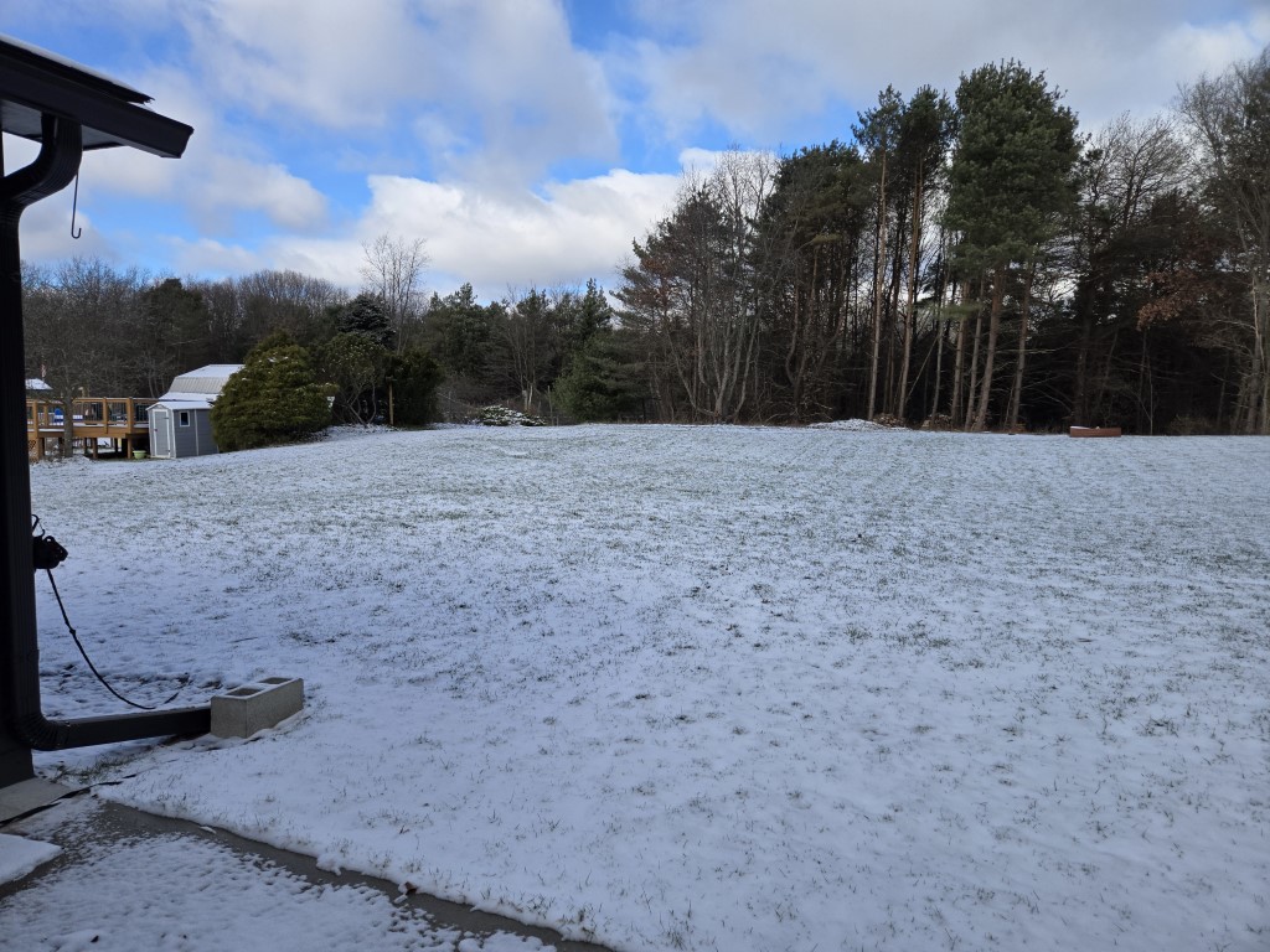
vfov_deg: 58.9
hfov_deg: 73.9
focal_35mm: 23
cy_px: 476
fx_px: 844
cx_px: 635
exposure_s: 1/1453
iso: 25
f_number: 1.8
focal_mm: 5.4
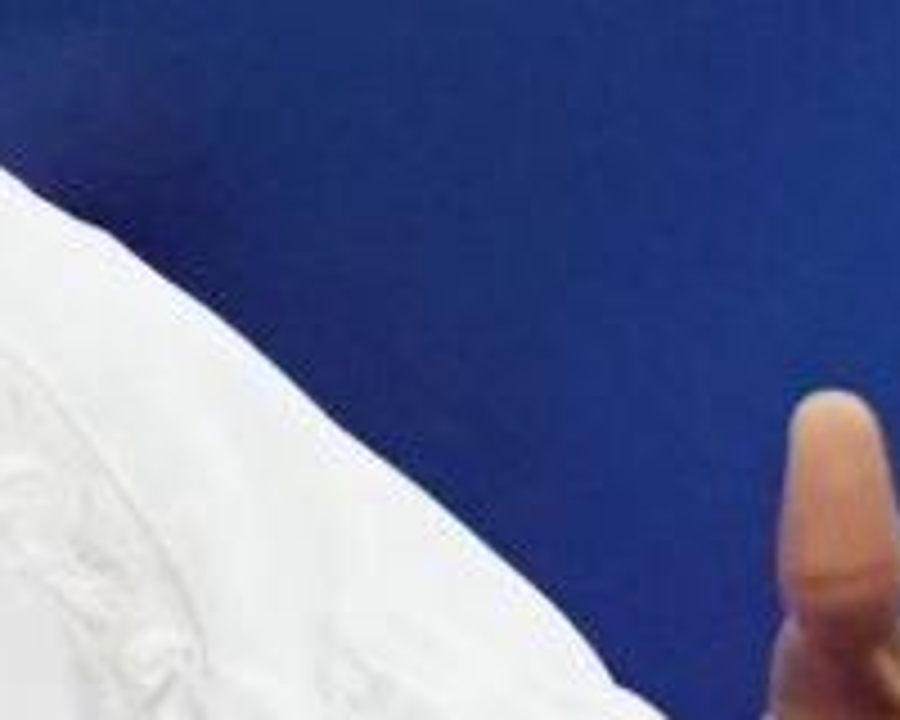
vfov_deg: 0.6
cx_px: 369
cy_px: 396
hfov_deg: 0.8
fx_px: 67524
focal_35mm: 2535
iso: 4000
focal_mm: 200
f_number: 2.8
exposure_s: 1/1000
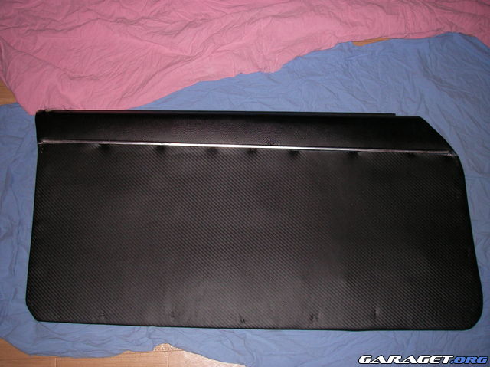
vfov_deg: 37.7
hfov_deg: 49.0
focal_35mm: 38
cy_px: 184
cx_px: 245
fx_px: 537
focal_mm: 6.3
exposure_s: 1/30
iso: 100
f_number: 3.3
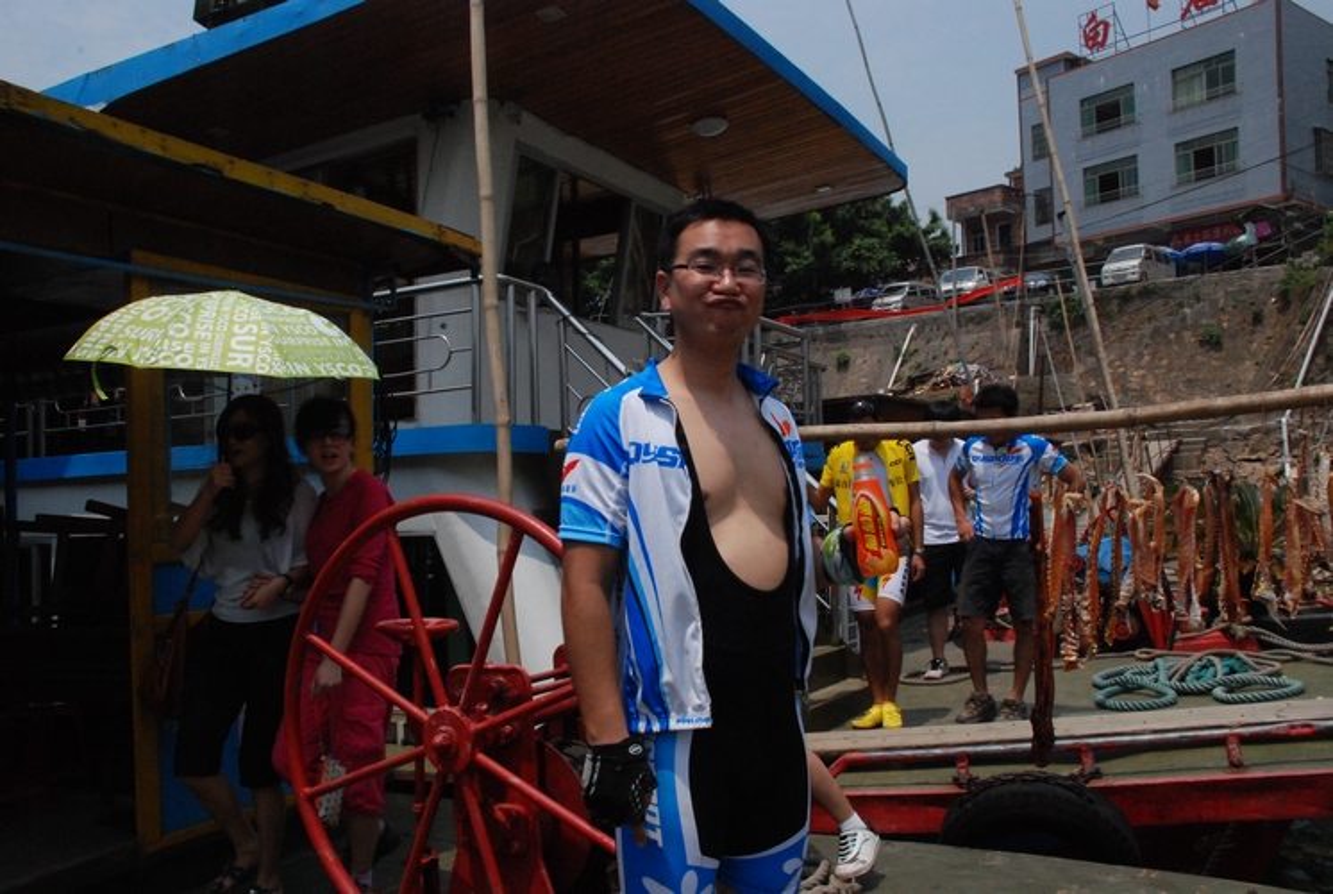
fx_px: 1113
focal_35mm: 30
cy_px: 447
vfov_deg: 43.8
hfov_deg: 61.8
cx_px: 666
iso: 1250
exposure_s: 1/1000
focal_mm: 20
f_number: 16
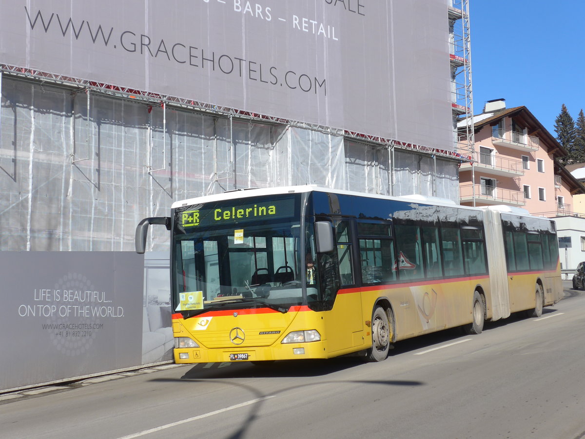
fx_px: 997
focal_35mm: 59
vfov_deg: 24.8
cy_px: 220
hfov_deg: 32.7
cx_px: 292
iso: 80
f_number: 3.5
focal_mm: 12
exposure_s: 1/1300
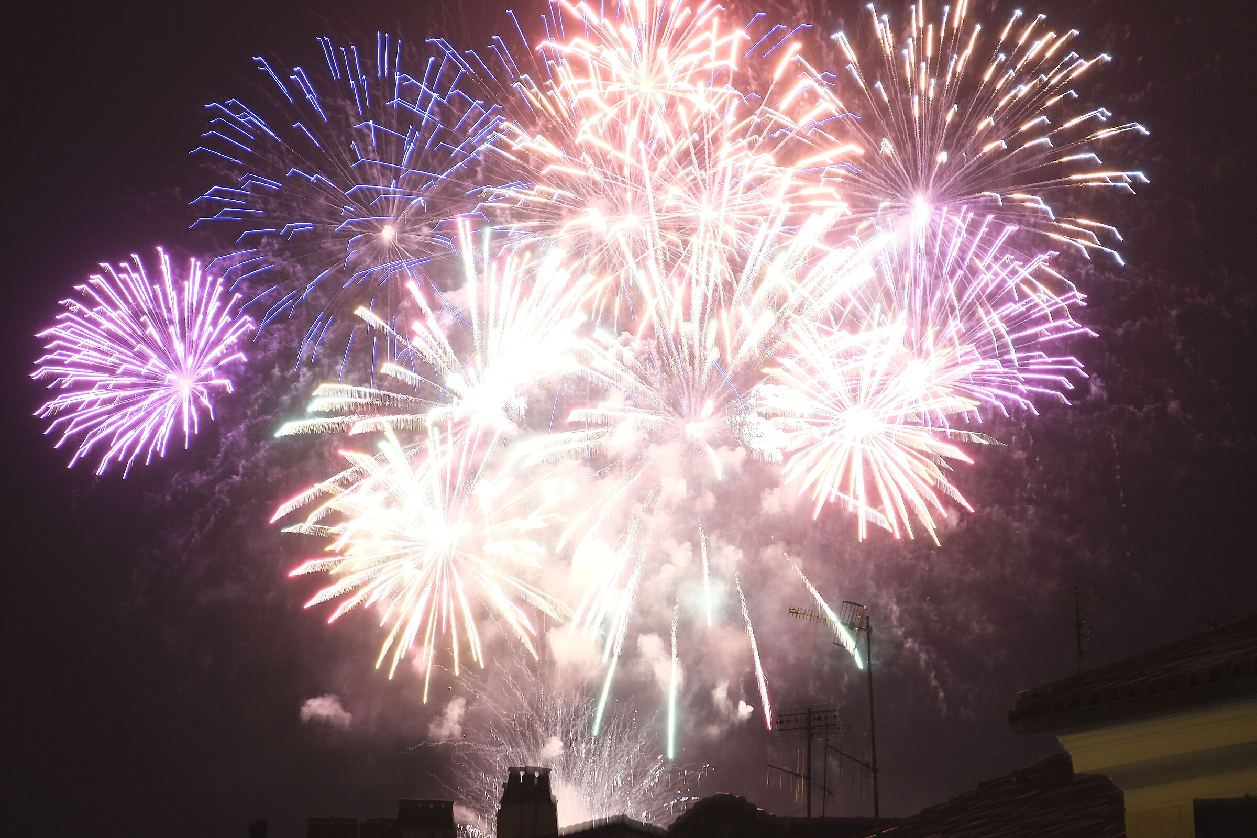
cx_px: 628
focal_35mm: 83
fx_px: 2898
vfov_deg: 16.5
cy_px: 419
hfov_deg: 24.5
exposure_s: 1/4.3
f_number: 4
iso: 800
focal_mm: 55
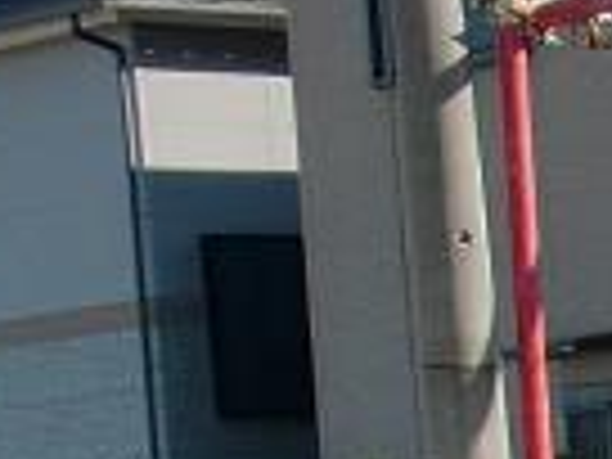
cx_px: 1737
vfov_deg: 6.3
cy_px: 1112
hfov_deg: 7.8
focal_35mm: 224
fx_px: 3960
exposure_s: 1/400
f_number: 3.9
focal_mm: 6.66
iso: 64
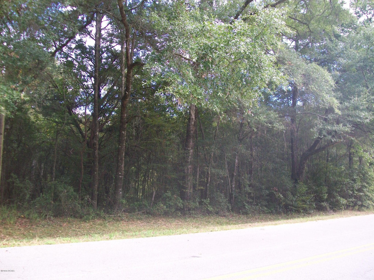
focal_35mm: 36
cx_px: 187
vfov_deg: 39.7
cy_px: 140
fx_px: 389
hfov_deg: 51.4
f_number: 2.7
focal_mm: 6
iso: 64
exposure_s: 1/100
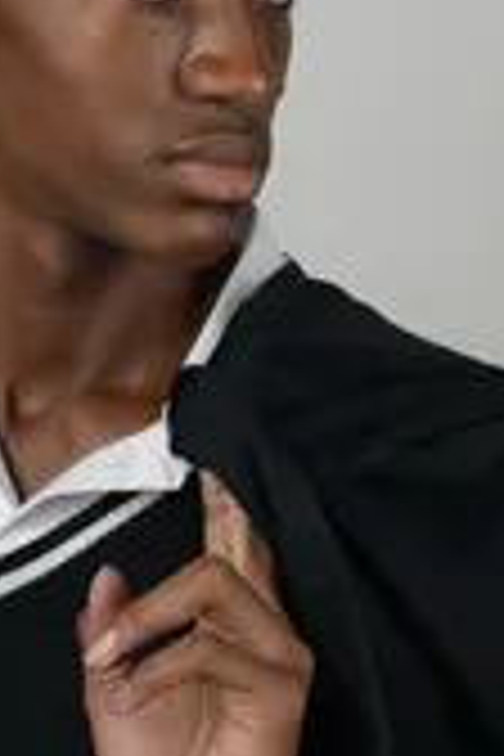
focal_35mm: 166
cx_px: 180
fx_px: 3486
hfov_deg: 8.3
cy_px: 432
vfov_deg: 12.4
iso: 1250
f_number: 5.6
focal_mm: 58
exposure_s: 1/160
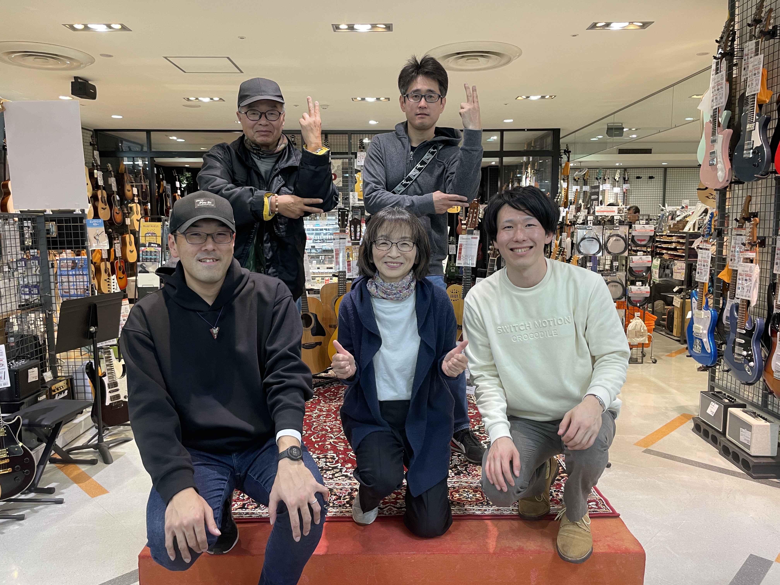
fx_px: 586
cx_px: 390
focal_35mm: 26
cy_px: 292
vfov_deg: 53.1
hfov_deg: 67.3
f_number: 1.6
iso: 80
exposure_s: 1/50
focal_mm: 4.2
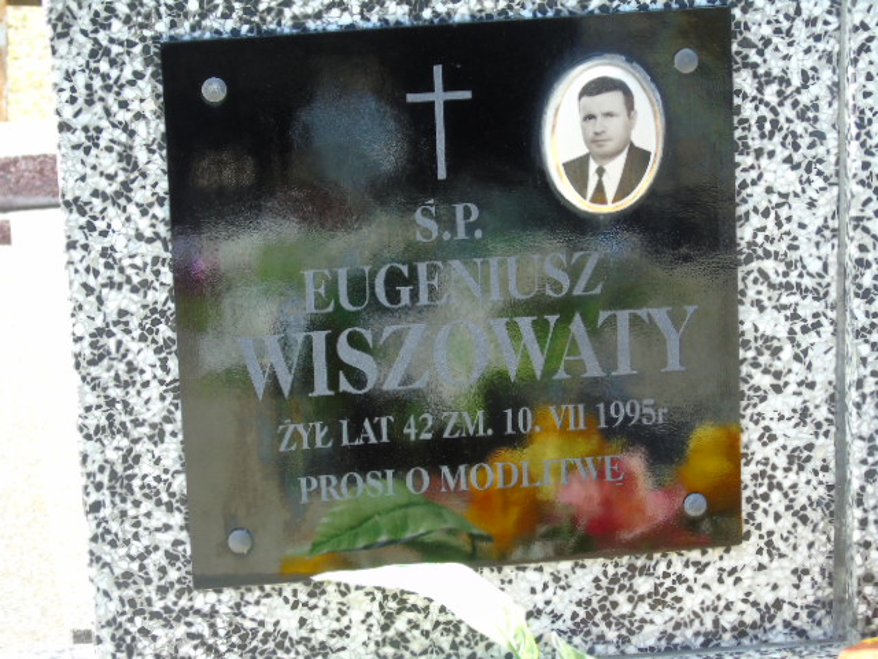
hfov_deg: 13.9
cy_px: 330
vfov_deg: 10.4
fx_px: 3602
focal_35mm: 142
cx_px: 439
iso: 160
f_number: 4.7
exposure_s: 1/125
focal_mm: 25
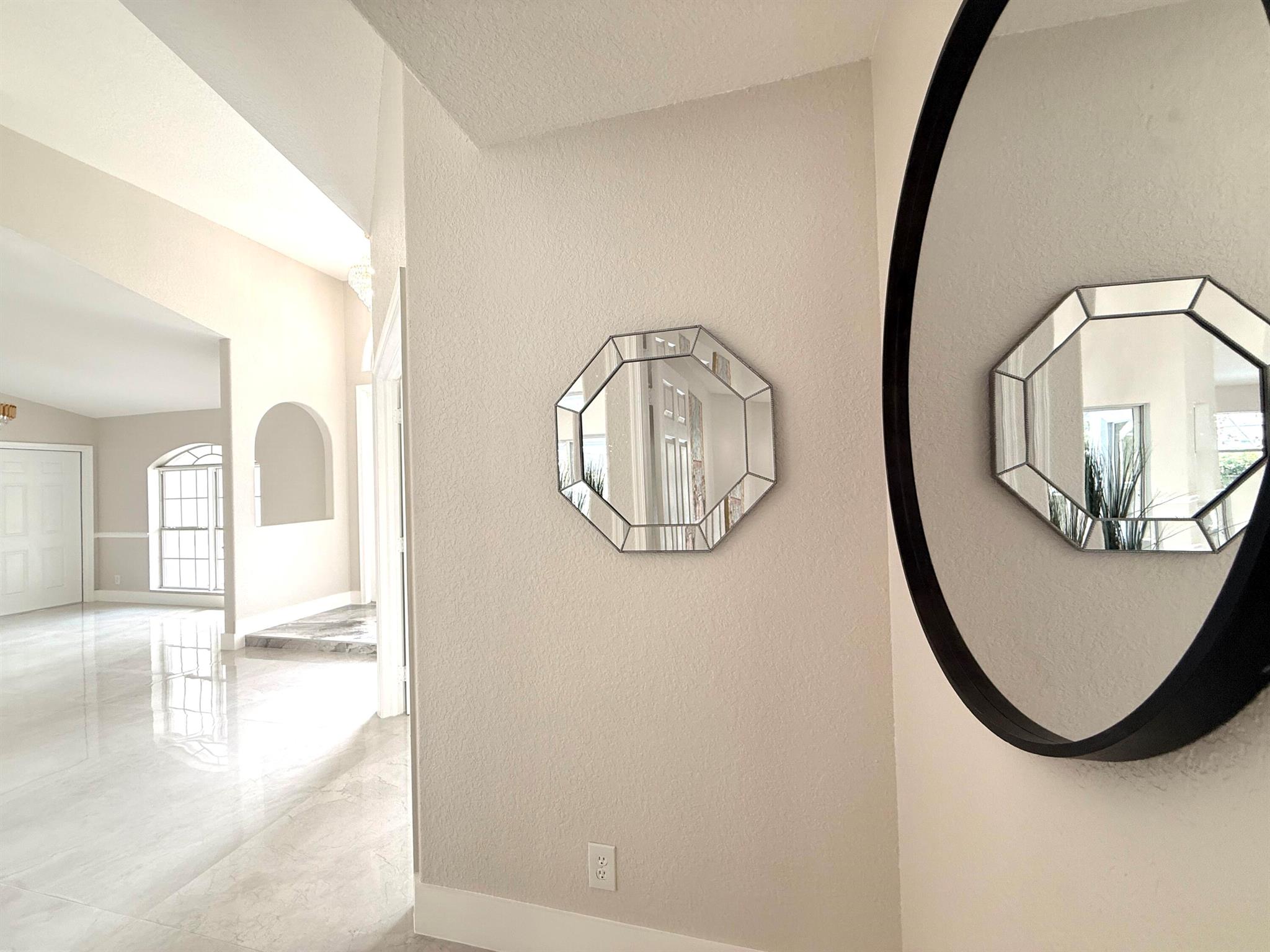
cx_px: 635
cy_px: 476
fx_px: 514
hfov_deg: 102.1
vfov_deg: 85.7
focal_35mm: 14
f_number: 2.2
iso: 125
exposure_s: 1/120
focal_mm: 2.22
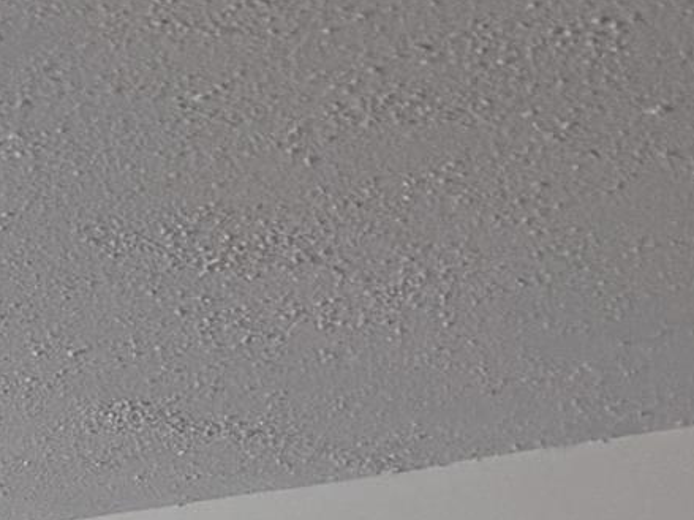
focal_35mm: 168
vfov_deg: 7.3
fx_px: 3367
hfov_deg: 8.9
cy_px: 1789
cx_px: -1559
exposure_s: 1/204
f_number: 1.78
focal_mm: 6.76
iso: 125
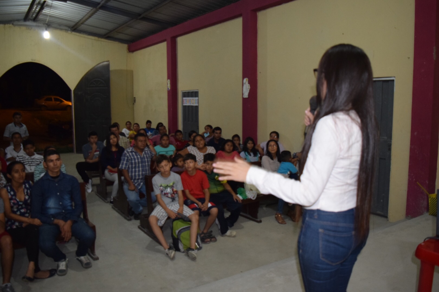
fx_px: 366
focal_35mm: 30
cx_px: 220
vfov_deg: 43.6
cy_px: 146
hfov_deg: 61.9
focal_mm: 20
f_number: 3.5
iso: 2000
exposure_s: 1/60
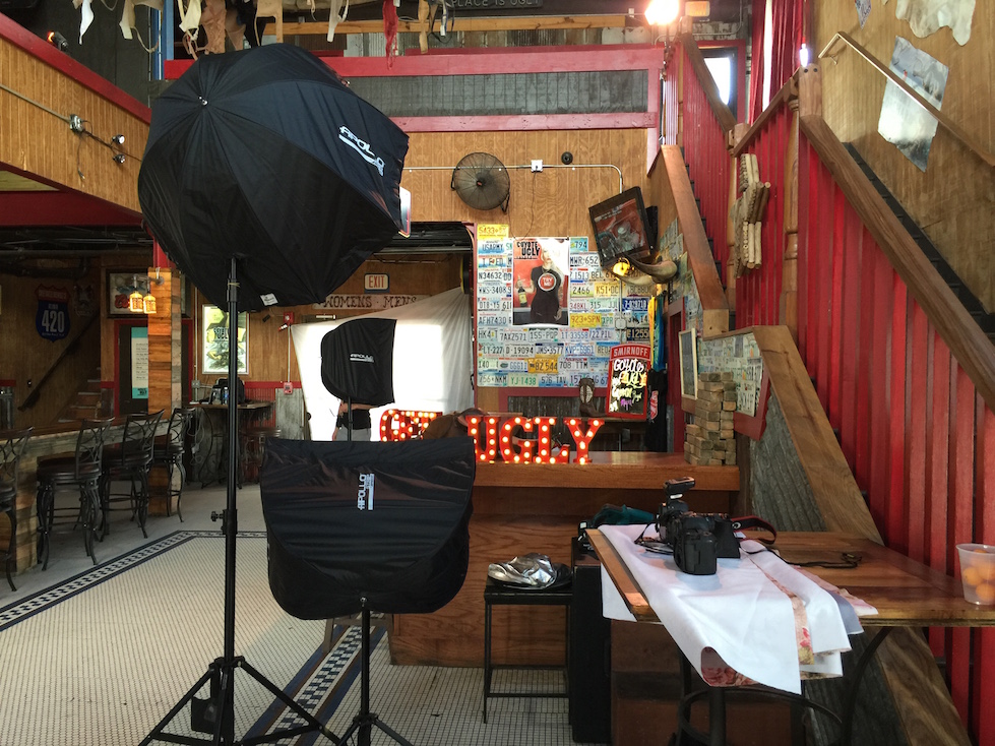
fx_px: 833
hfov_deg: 61.7
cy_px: 373
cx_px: 498
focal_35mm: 29
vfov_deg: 48.2
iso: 50
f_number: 2.2
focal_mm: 4.15
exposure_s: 1/15
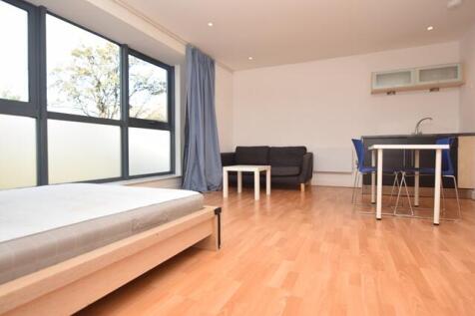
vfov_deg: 63.2
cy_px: 158
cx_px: 238
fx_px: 257
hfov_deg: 85.4
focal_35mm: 20
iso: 320
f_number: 5.6
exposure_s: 1/125
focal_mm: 13
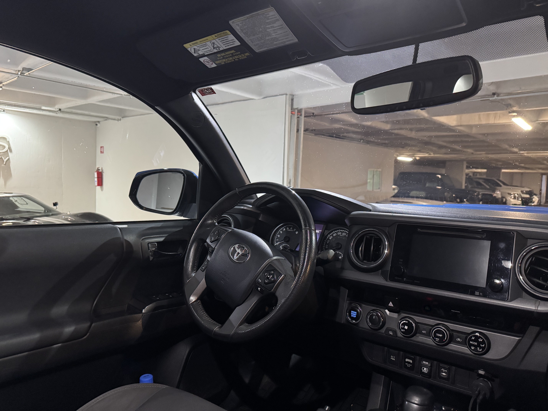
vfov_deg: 56.8
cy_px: 206
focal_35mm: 24
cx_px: 274
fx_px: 380
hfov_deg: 71.6
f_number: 1.78
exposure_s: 1/40
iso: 1000
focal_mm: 6.76
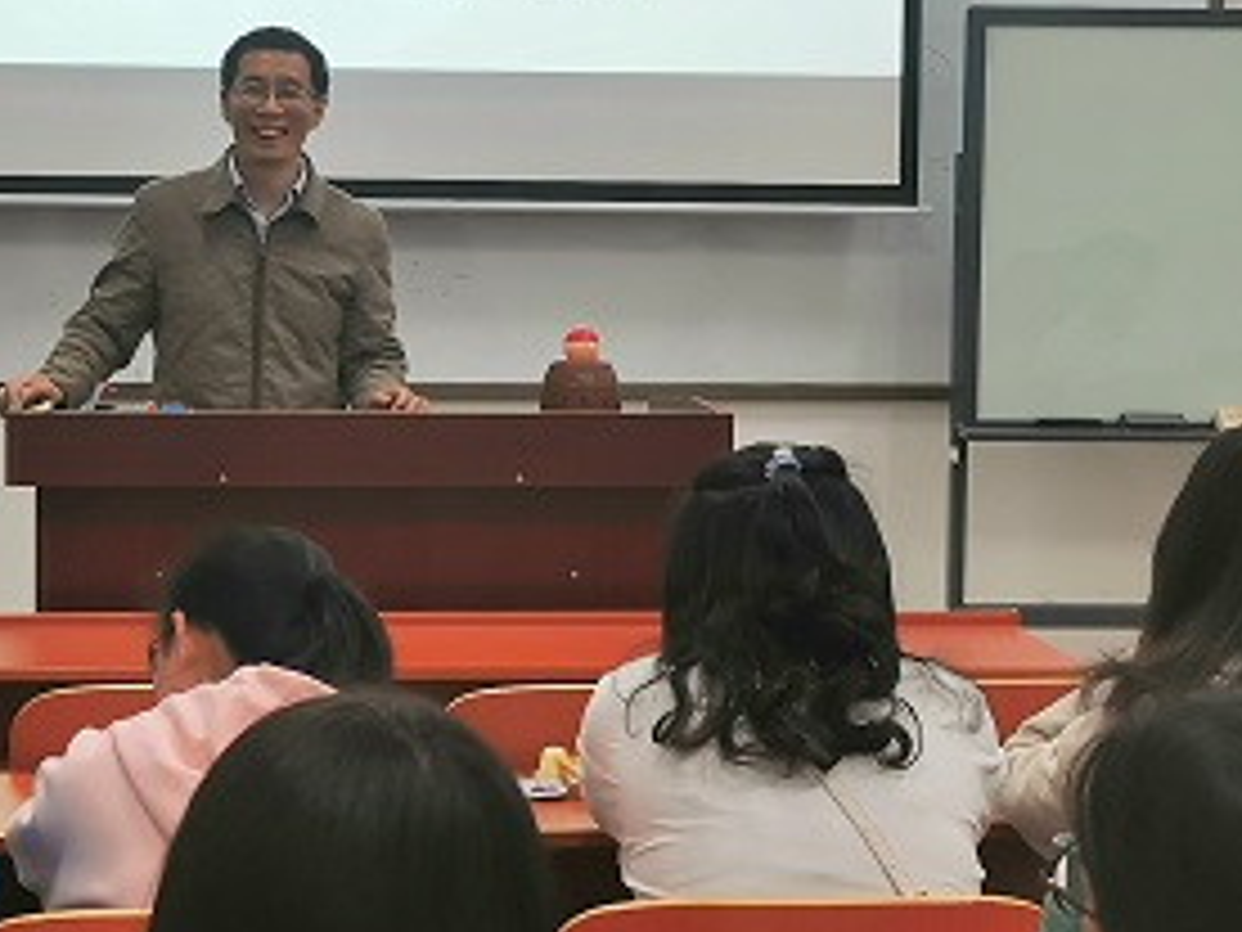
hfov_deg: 25.4
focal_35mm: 76
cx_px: 310
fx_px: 2727
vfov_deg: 19.3
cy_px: 313
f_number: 1.8
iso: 160
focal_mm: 5.58
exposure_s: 1/100
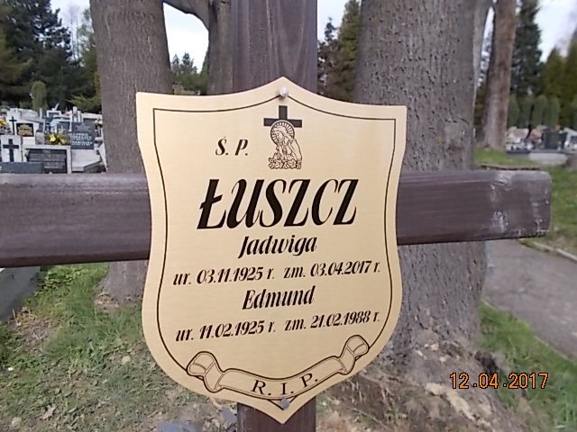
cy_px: 216
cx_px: 288
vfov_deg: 53.1
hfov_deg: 67.3
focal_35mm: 26
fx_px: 433
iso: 80
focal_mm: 4.6
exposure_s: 1/100
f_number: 8
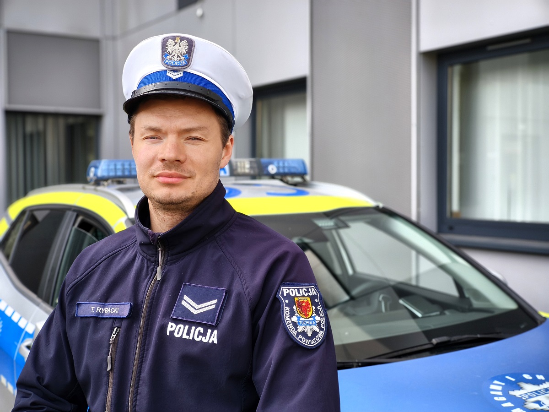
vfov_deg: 29.1
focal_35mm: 50
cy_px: 206
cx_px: 274
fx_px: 793
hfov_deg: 38.2
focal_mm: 7.1
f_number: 1.9
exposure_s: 1/100
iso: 50
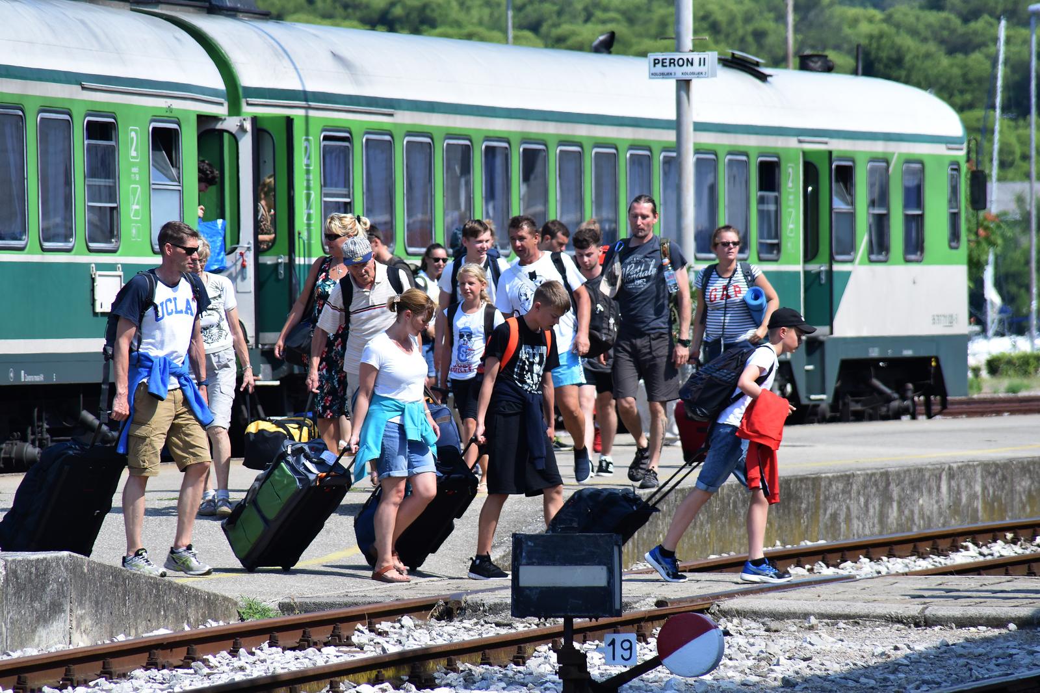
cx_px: 520
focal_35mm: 300
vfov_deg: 4.6
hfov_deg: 6.9
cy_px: 346
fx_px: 8664
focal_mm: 300
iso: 400
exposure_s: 1/400
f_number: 10
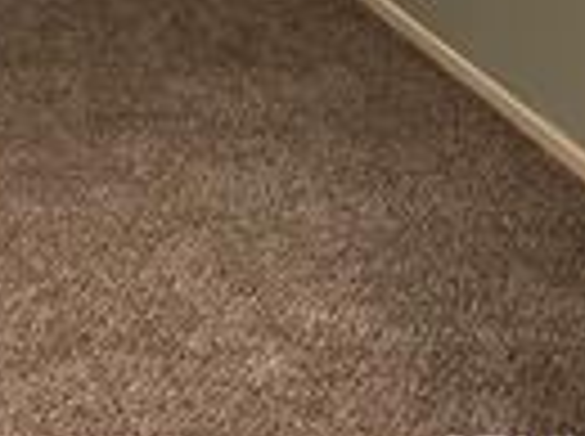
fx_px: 1518
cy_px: -254
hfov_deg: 18.6
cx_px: -351
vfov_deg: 15.0
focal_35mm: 90
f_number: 1.6
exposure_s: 1/60
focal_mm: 5.1
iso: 200
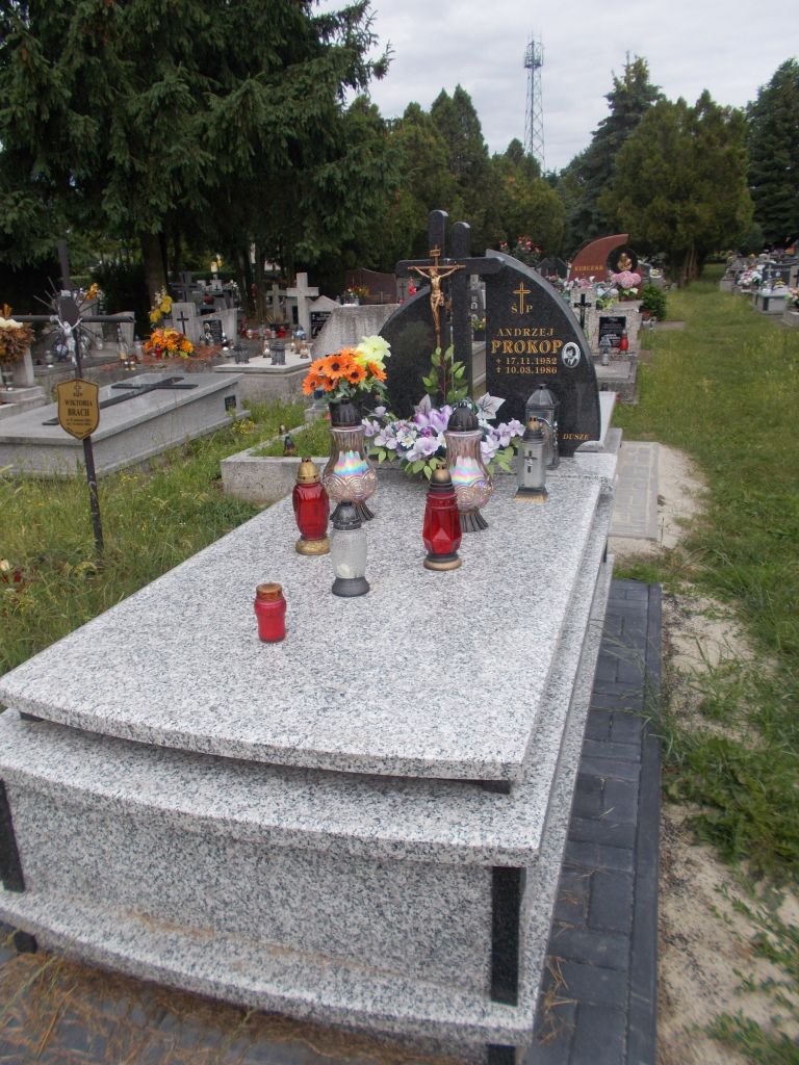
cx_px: 400
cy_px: 532
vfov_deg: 67.3
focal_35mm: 26
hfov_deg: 53.1
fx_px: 800
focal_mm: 4.6
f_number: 8
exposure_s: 1/80
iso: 80
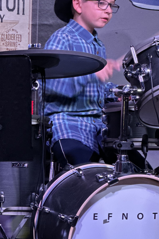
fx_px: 941
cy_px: 124
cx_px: 79
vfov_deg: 14.4
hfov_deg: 9.7
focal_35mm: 142
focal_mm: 9
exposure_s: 1/32
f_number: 2.8
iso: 250
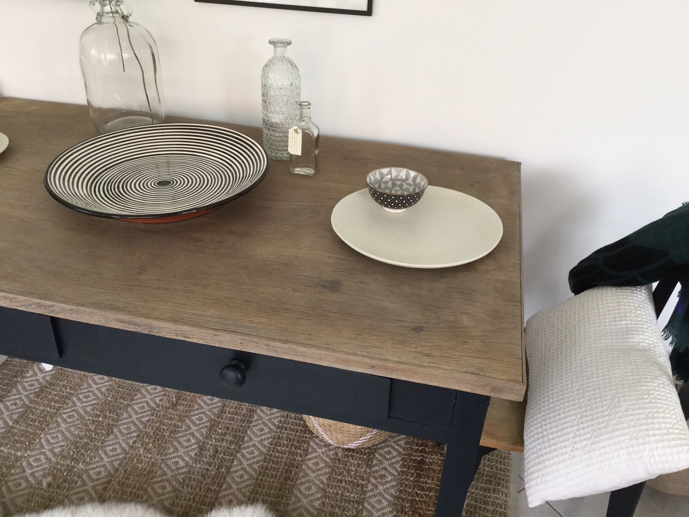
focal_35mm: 31
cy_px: 258
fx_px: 617
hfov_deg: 58.4
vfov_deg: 45.4
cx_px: 344
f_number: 2.4
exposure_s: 1/33
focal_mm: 3.3
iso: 64
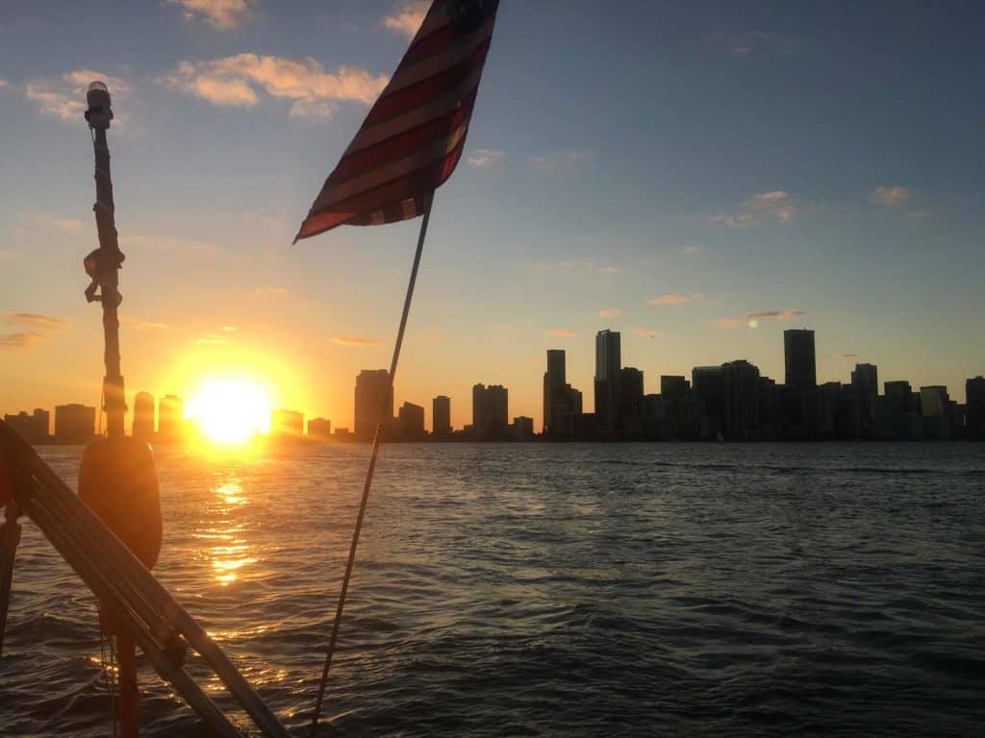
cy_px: 369
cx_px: 492
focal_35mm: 29
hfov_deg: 61.7
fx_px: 825
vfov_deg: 48.2
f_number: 2.2
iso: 25
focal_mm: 4.15
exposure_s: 1/1131
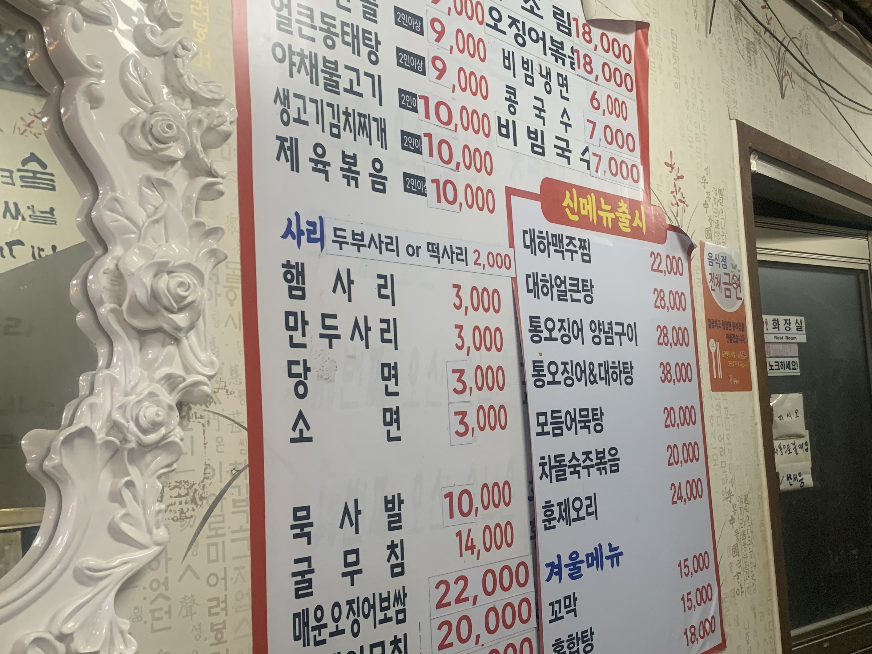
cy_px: 349
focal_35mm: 37
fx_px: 932
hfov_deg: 49.6
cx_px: 548
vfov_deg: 38.7
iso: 250
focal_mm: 4.25
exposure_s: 1/60
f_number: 1.8
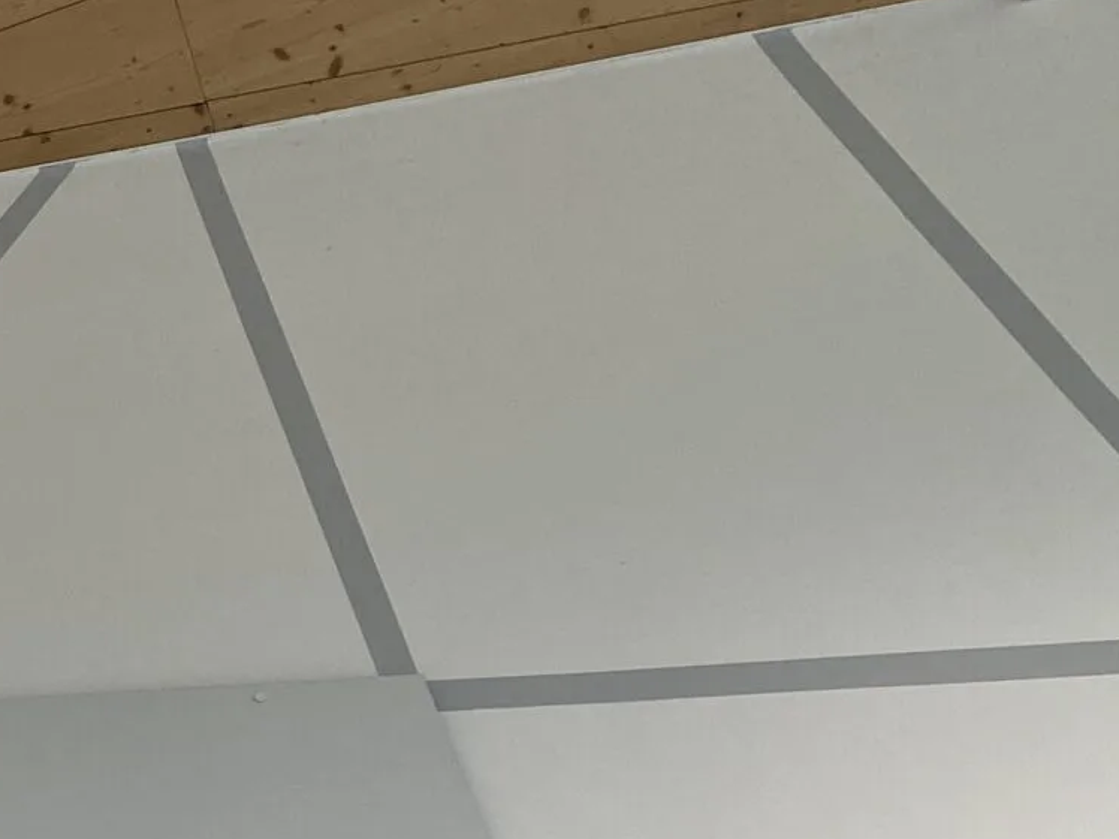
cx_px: -428
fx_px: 2877
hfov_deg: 19.8
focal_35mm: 89
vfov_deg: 15.4
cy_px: 1244
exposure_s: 1/98
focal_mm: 4.25
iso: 80
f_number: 1.8
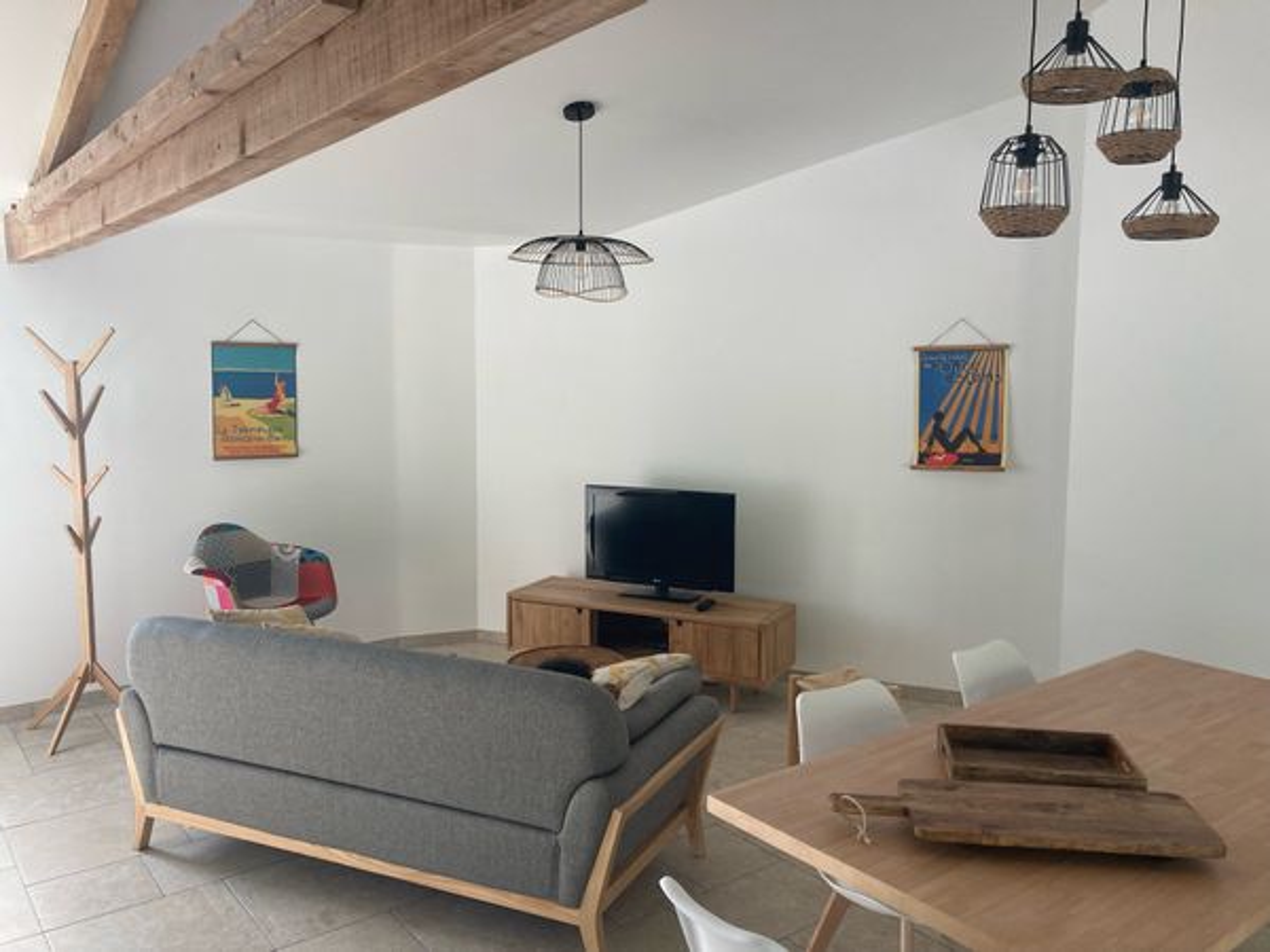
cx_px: 635
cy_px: 476
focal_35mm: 28
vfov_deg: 49.7
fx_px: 1027
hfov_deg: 63.4
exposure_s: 1/121
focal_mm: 3.99
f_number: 1.8
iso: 50
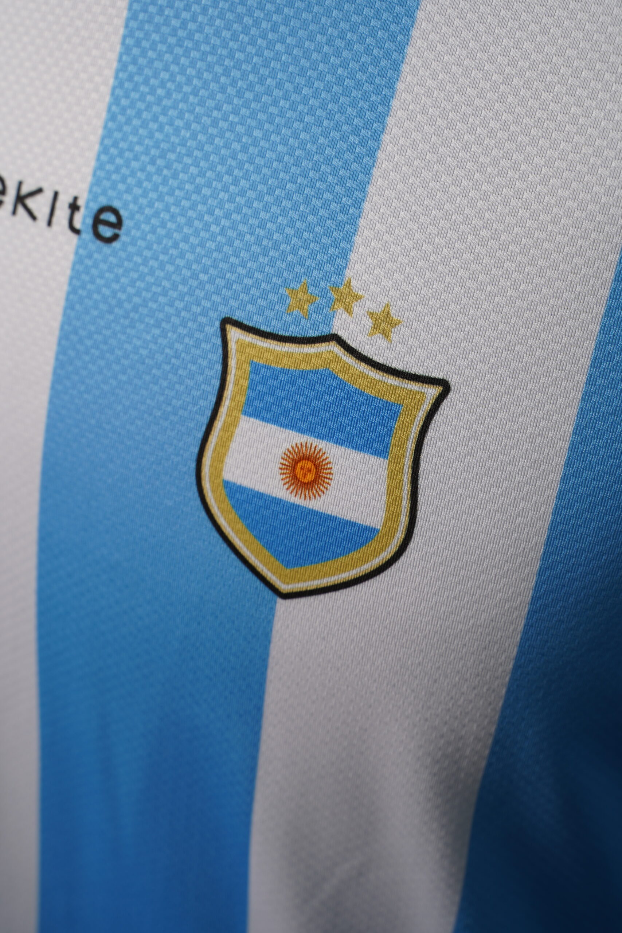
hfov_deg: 27.5
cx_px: 311
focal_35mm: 49
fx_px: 1270
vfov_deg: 40.3
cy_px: 466
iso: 160
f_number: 7.1
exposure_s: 1/50
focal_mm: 49
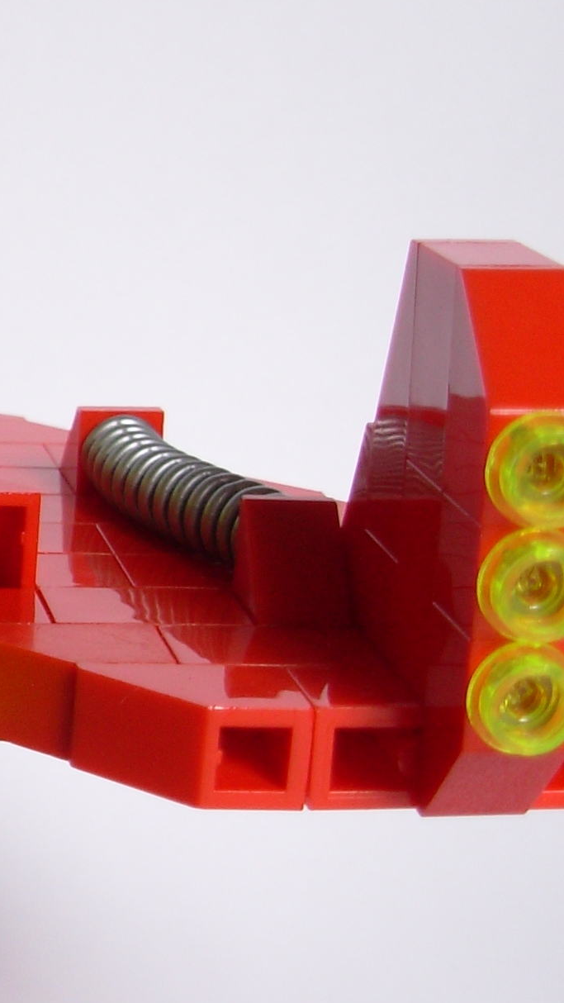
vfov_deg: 22.2
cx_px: -426
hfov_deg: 11.7
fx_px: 2552
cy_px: 518
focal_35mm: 96
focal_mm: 6.3
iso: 50
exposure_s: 1/26.9
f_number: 2.9
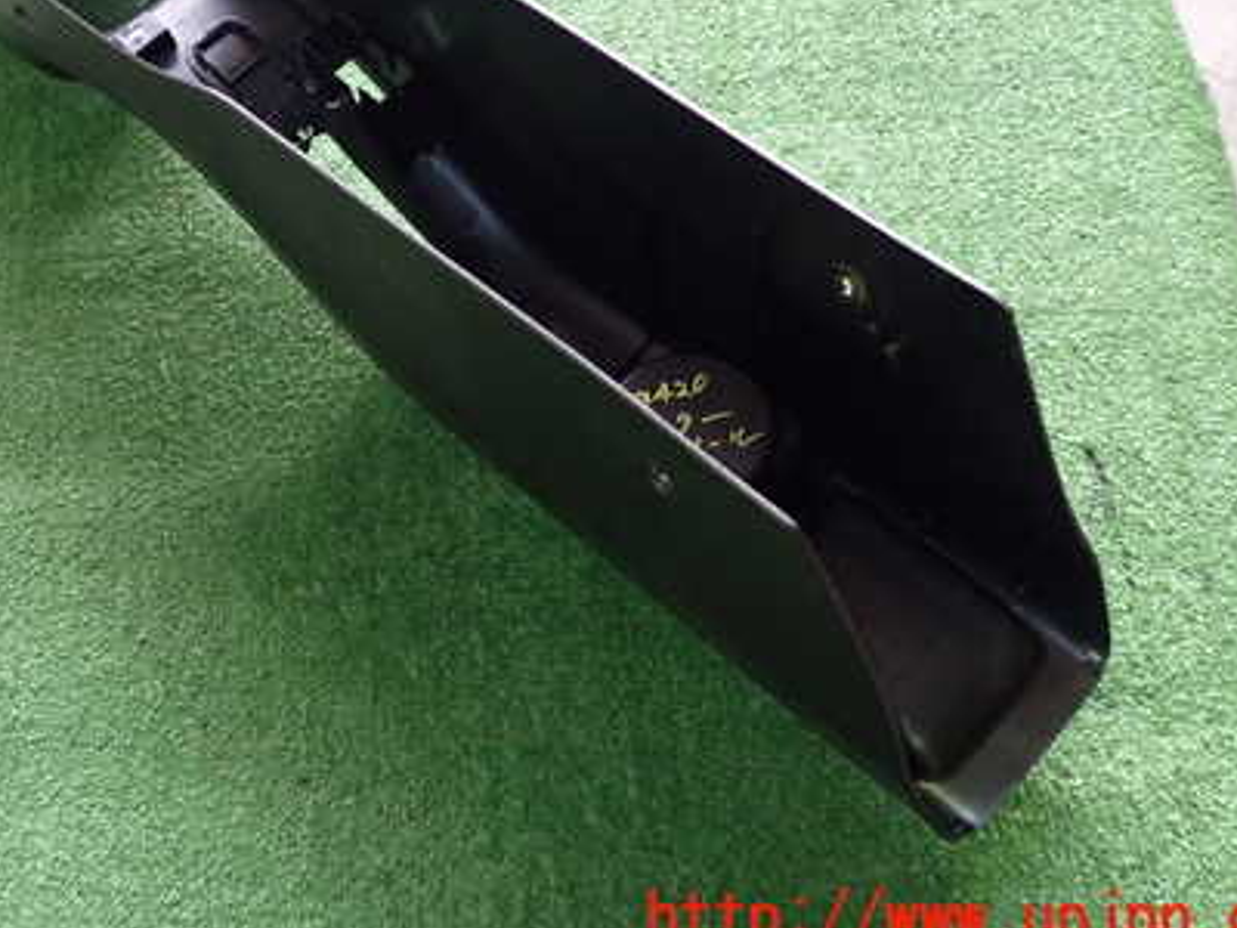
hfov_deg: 41.6
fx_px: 1608
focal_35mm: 45
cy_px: 263
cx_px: 417
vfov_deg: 31.7
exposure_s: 1/30
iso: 400
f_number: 2.3
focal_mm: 5.4
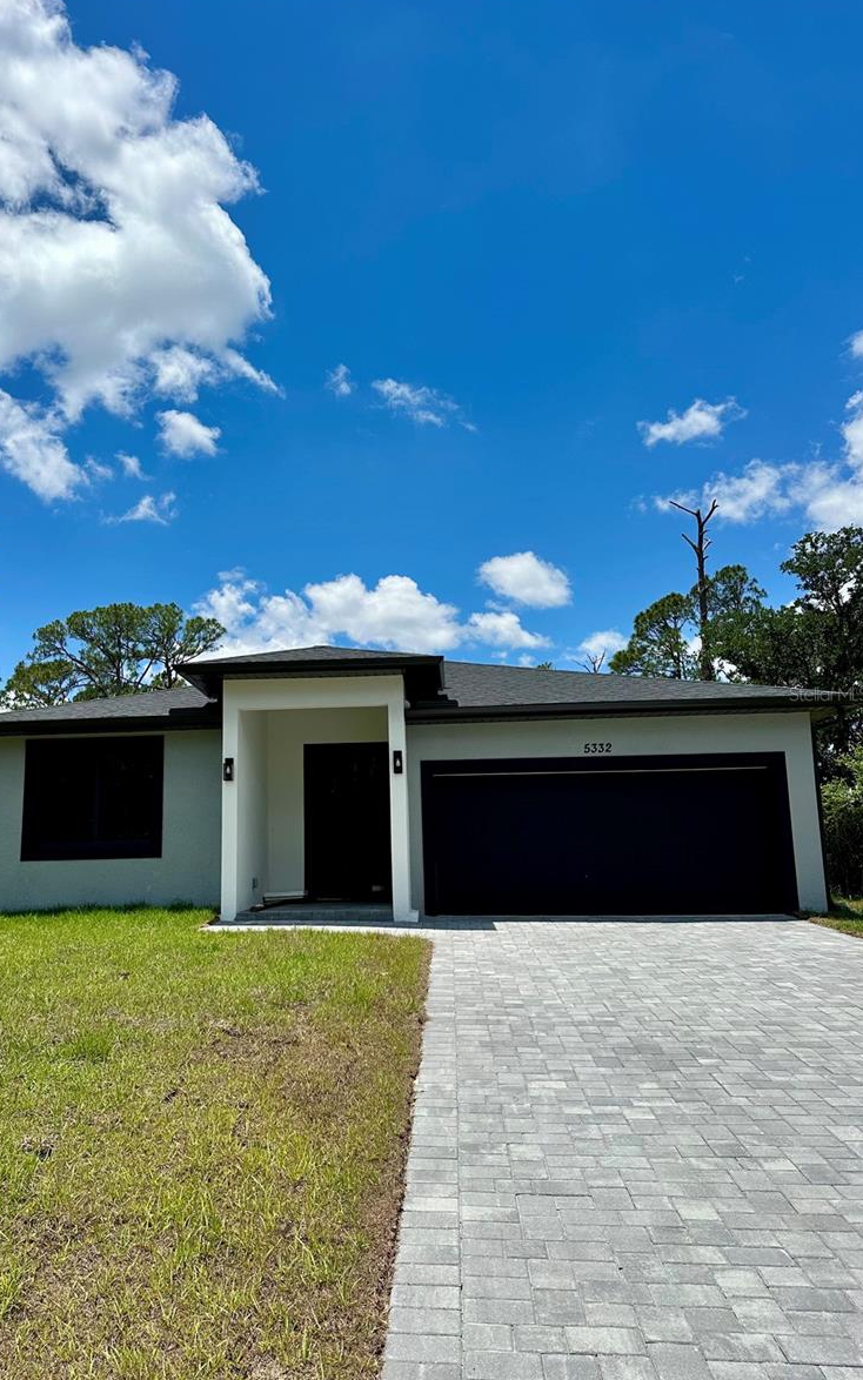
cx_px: 343
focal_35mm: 26
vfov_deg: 70.4
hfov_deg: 47.3
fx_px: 978
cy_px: 694
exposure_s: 1/7042
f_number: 1.78
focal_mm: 6.86
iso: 80
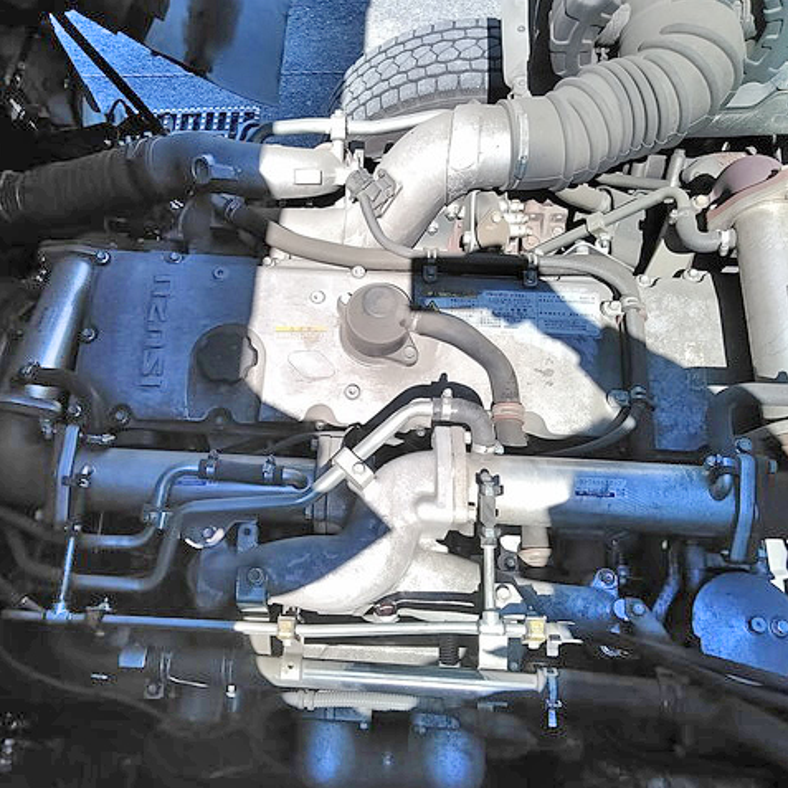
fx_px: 824
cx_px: 329
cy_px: 395
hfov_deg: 50.9
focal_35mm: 32
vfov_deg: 51.1
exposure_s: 1/442
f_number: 2.2
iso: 60
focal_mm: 3.46
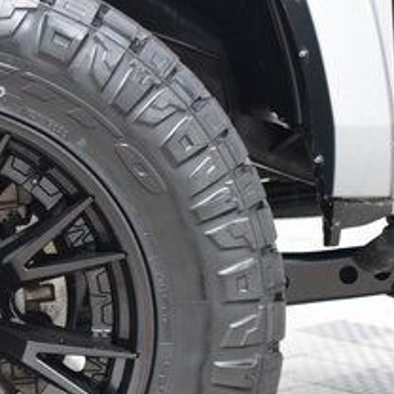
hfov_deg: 17.6
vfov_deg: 18.3
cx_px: -83
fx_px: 1210
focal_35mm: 94
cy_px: 329
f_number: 2.8
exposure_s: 1/30
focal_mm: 24
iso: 1600
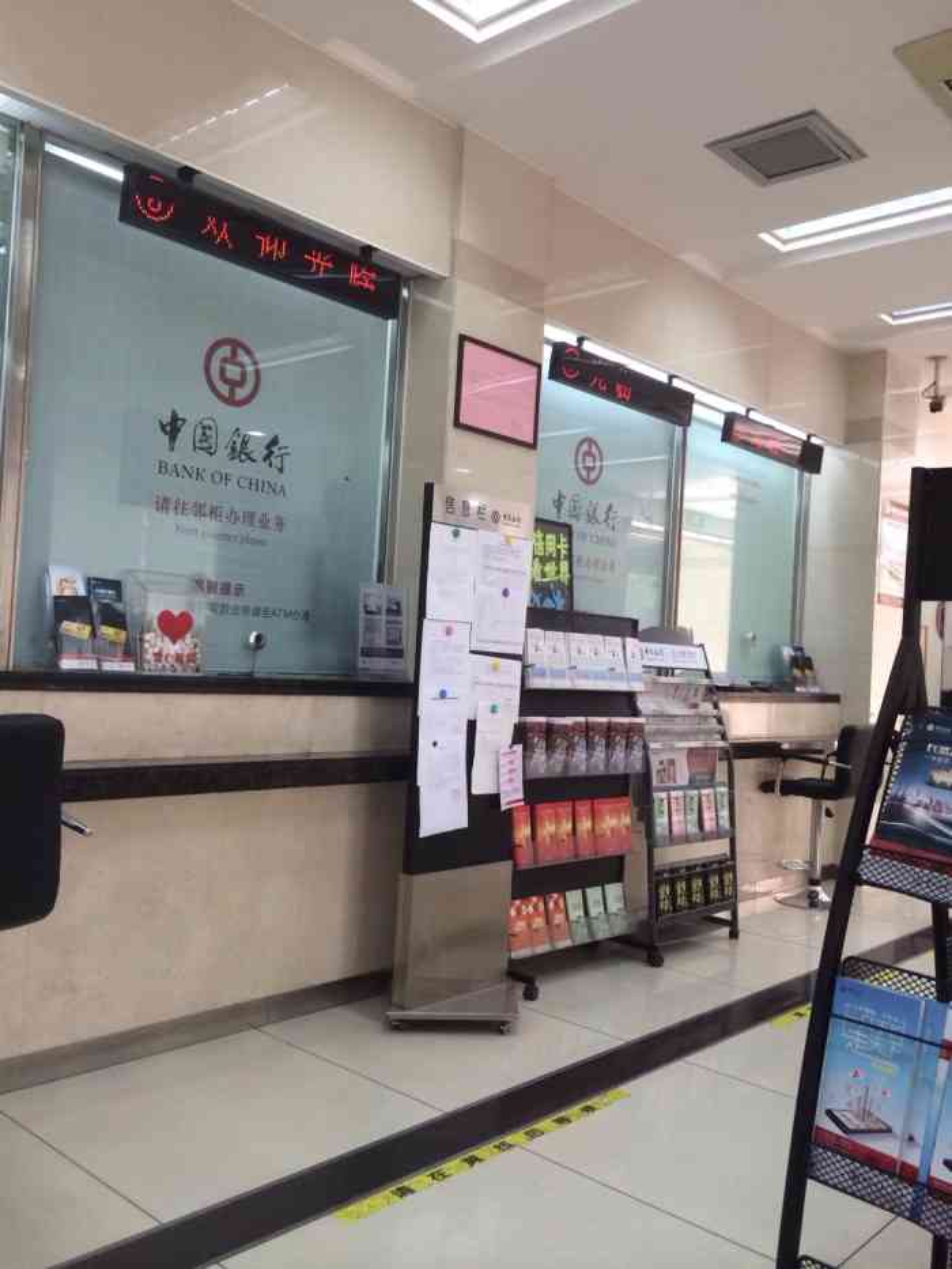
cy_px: 634
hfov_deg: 46.8
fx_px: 1100
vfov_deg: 60.0
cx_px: 476
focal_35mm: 30
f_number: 2.2
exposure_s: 1/30
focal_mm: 4.12
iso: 64
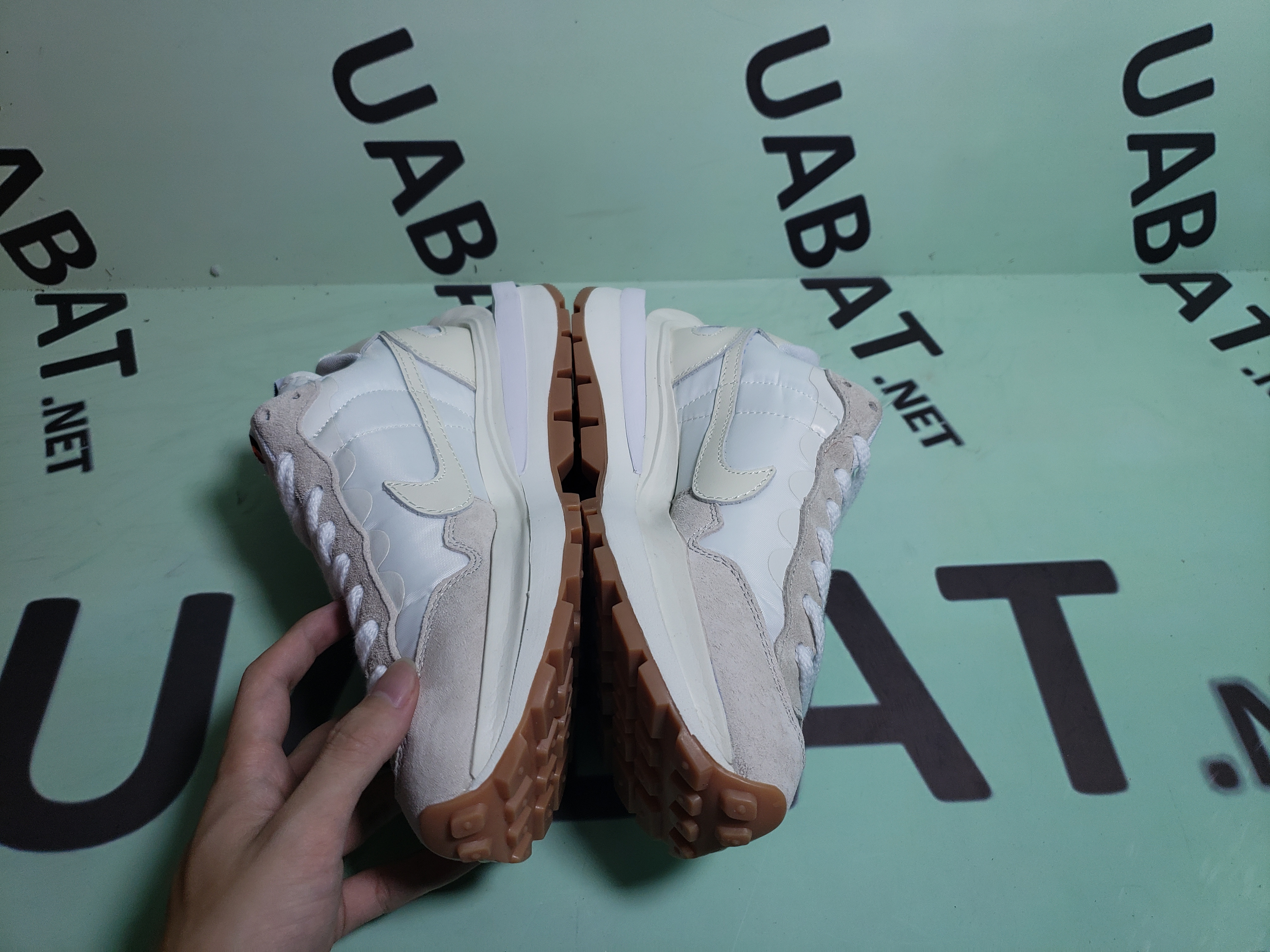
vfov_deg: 53.1
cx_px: 635
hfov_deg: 67.3
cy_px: 476
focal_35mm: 26
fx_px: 954
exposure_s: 1/687
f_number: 1.5
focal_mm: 4.3
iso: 50
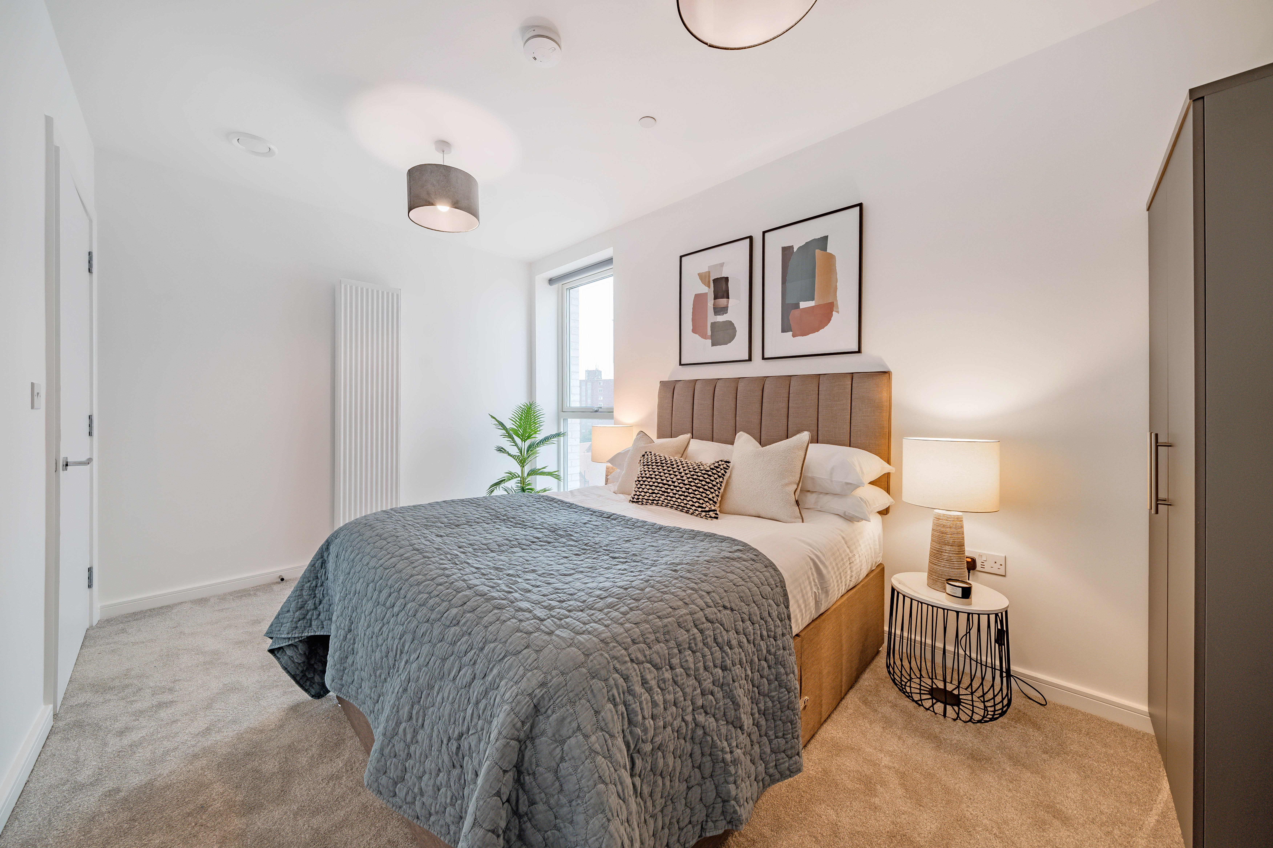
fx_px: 424
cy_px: 424
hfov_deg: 112.6
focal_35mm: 12
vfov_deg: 90.0
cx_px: 636
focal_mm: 12
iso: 100
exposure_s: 1/4
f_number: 8
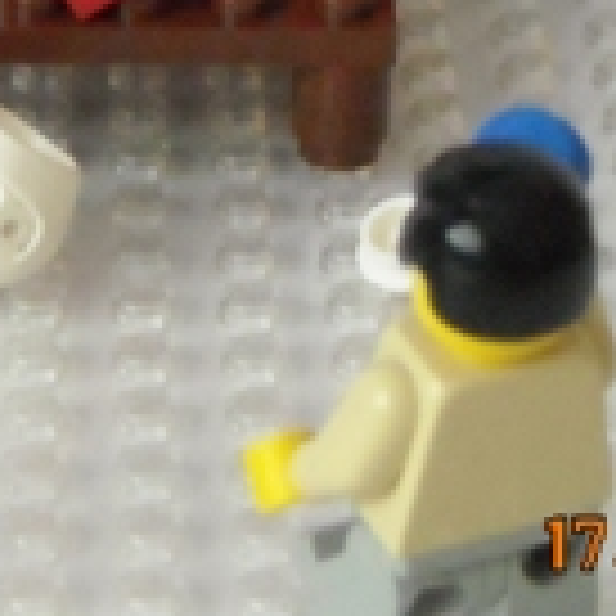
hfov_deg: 7.2
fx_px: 4872
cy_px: -54
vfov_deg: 7.2
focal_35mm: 242
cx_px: -49
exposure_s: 1/17
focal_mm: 13.73
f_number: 4.1
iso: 800
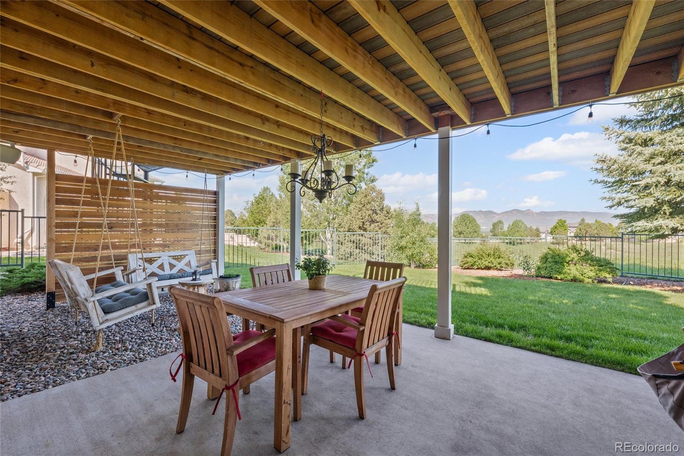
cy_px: 228
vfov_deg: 77.3
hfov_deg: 100.4
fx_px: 285
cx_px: 342
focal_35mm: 15
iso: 100
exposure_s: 1/10
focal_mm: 15
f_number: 11
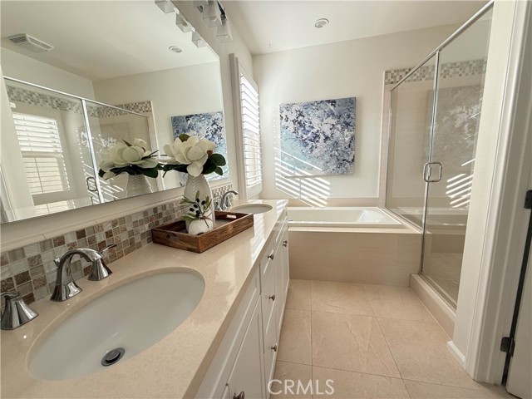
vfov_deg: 85.7
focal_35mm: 14
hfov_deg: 102.1
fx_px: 215
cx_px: 266
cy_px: 200
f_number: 2.2
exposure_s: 1/99
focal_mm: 2.22
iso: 100
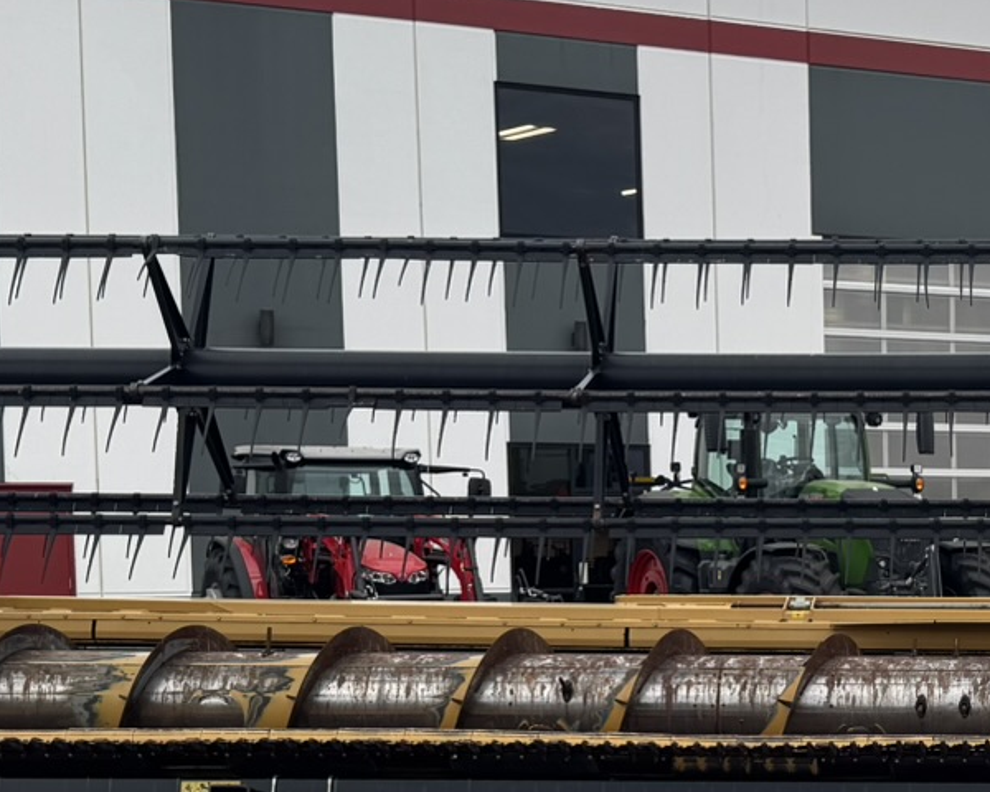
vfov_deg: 18.9
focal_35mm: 80
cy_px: 703
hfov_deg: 22.8
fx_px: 2344
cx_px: 1021
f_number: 1.78
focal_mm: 6.76
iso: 80
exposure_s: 1/433
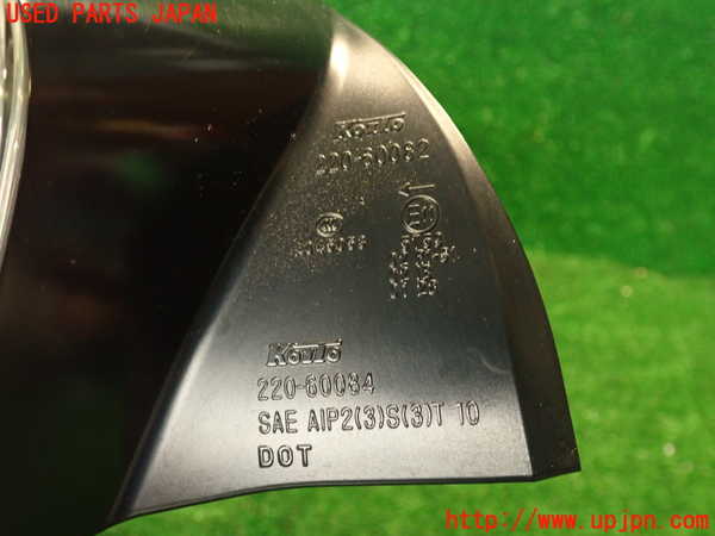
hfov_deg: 56.8
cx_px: 358
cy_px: 268
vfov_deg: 44.2
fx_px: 661
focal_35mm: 32
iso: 500
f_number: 2.4
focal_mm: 5.79
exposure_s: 1/30
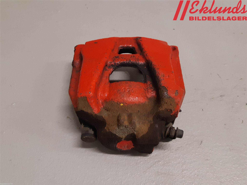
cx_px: 124
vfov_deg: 53.1
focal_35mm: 26
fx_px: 186
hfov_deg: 67.3
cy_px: 92
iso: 200
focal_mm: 3.93
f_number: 1.7
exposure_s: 1/50
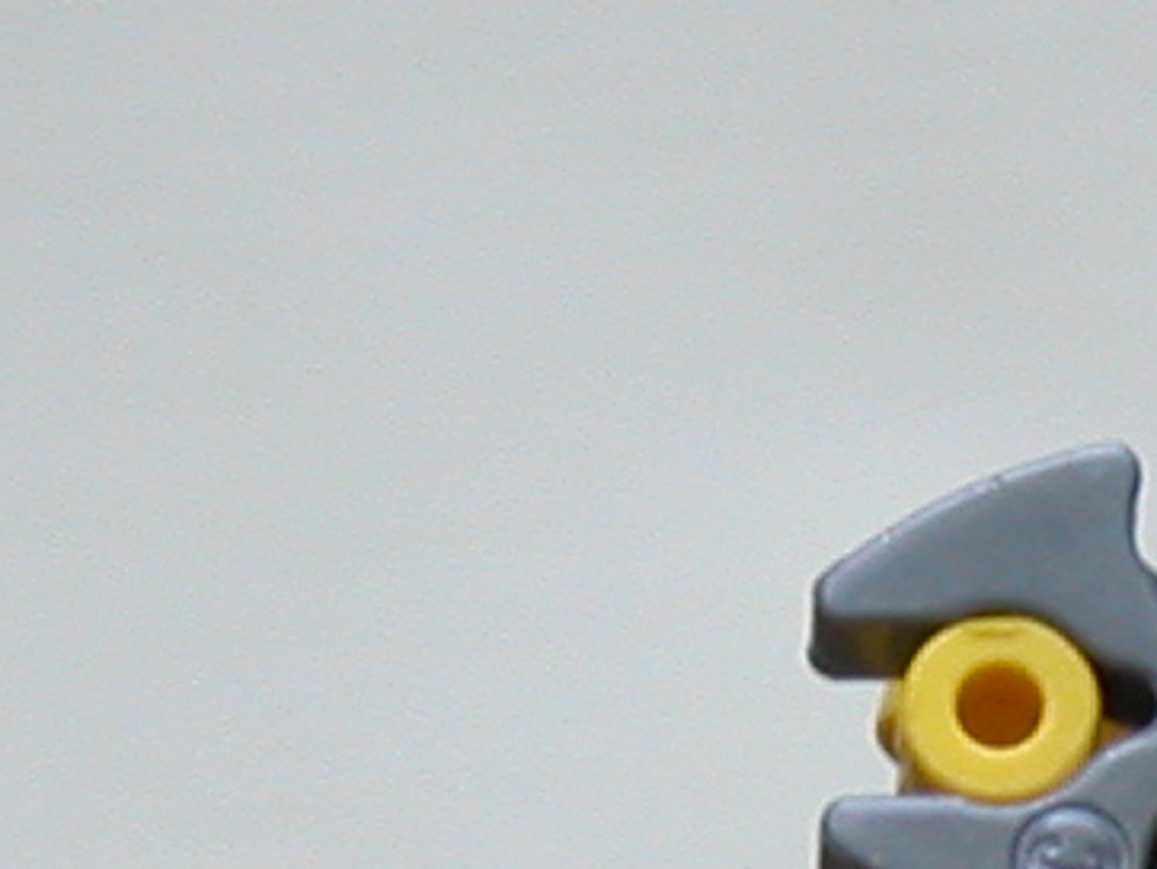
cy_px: 1297
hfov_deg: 2.2
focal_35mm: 883
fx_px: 29533
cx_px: 1697
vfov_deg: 1.7
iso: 100
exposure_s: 1/87.9
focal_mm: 31.9
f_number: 3.8
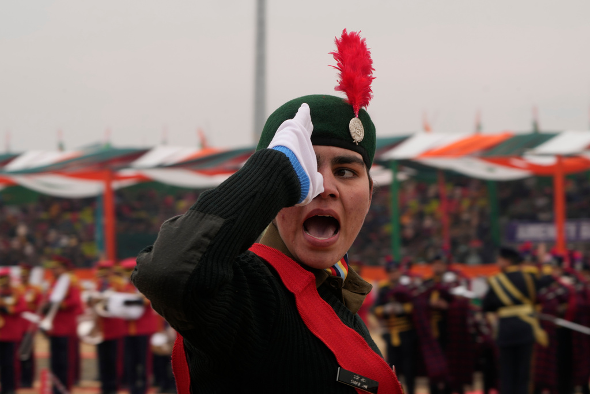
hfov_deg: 14.7
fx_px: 2295
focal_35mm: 140
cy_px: 197
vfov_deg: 9.8
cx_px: 295
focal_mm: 140
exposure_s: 1/125
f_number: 13
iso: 400
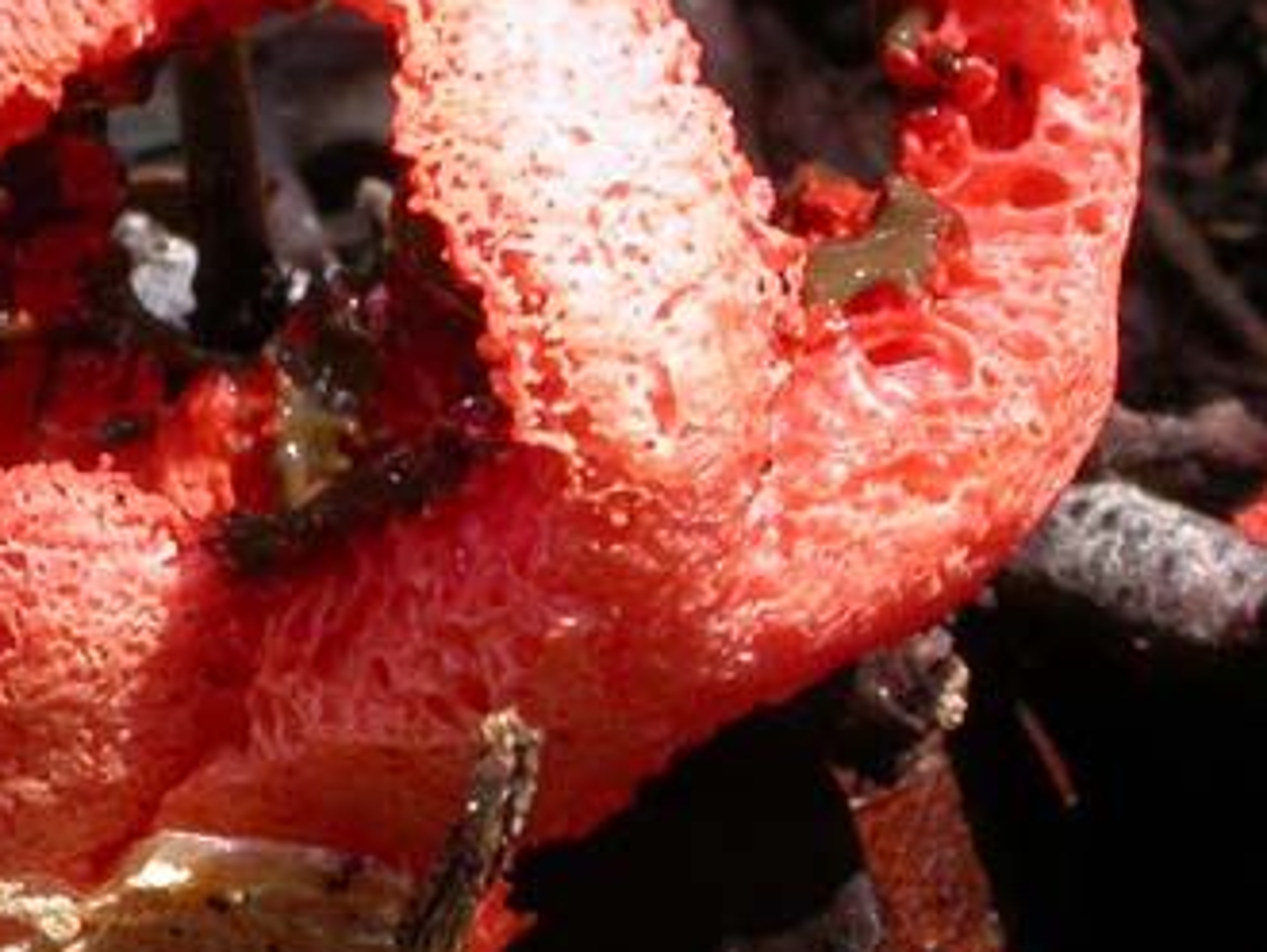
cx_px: 138
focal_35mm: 247
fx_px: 9047
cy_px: 376
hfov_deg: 8.0
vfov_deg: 6.0
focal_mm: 21.1
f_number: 10.2
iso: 200
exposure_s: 1/15
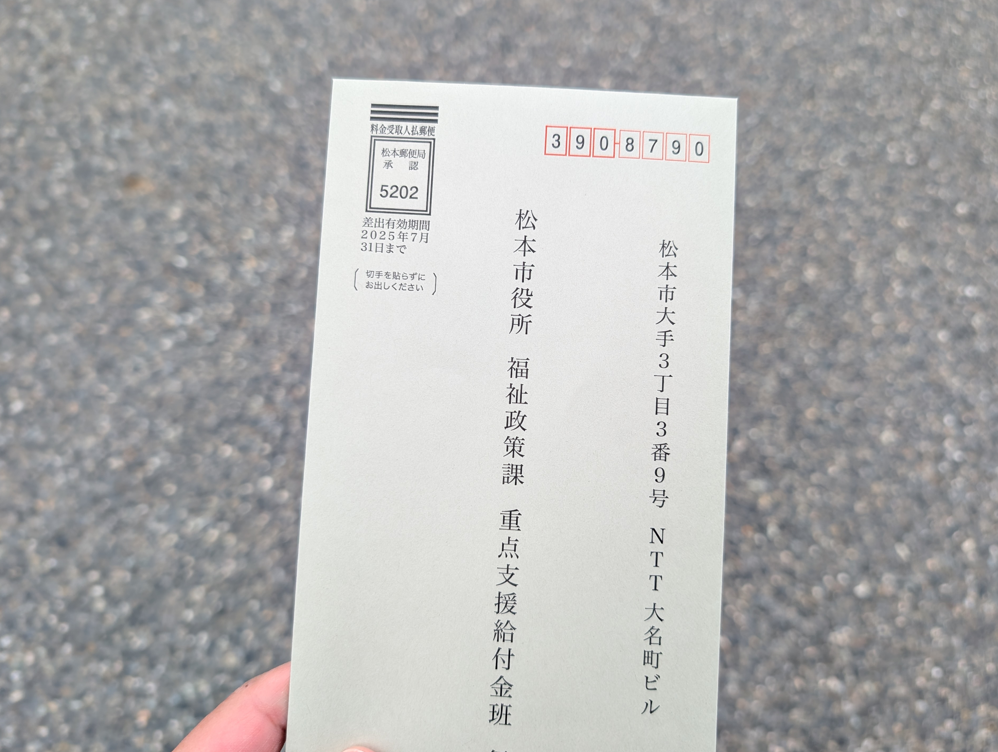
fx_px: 751
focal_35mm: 26
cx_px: 518
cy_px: 376
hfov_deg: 67.2
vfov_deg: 53.2
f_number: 1.68
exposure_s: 1/746
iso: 35
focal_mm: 6.9
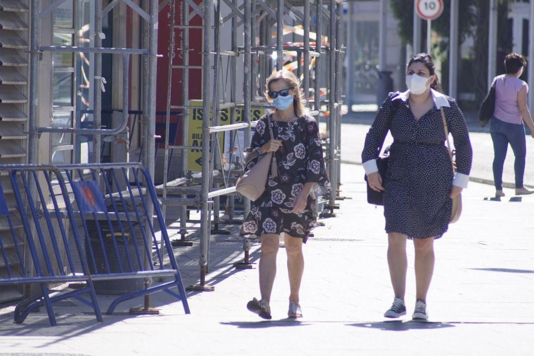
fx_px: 5561
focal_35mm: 375
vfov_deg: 3.7
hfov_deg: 5.5
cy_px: 178
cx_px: 267
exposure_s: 1/400
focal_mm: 250
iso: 200
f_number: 5.6
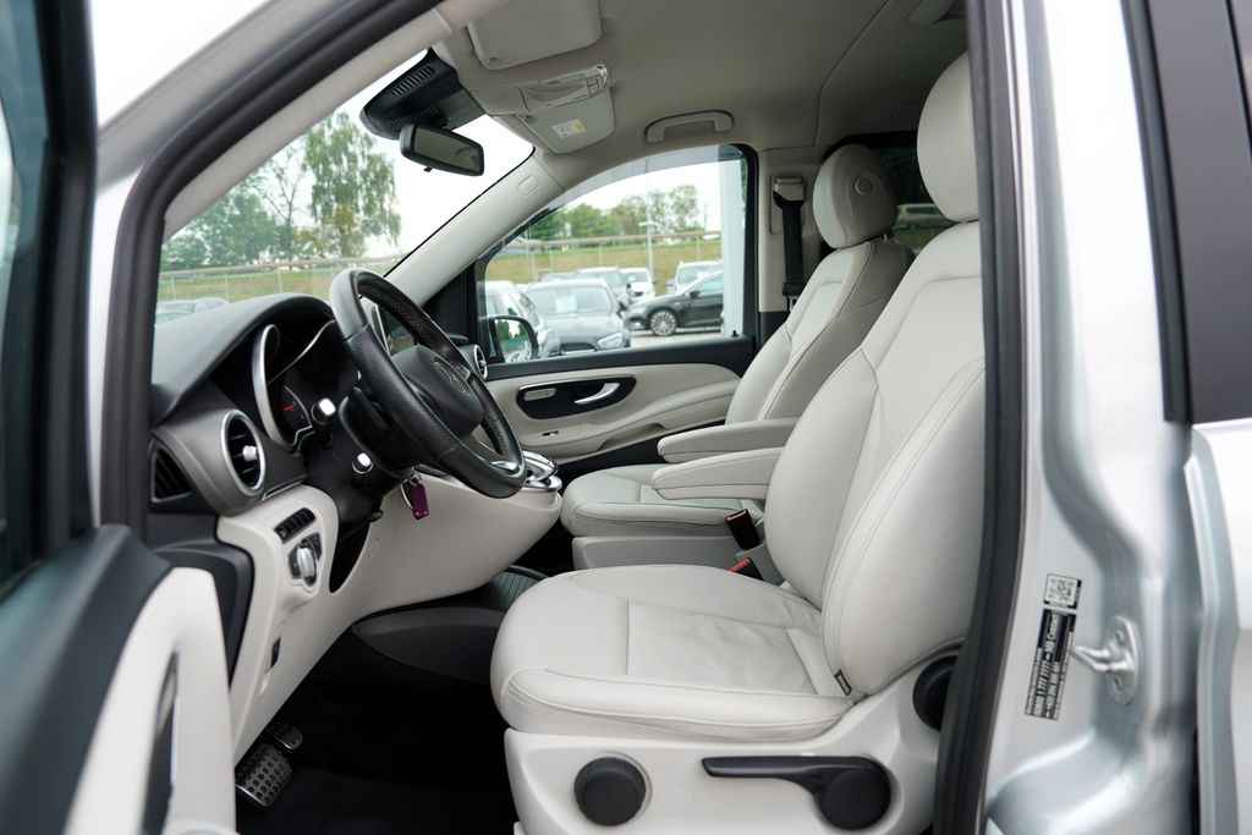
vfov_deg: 53.1
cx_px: 626
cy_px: 418
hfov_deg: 73.7
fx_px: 835
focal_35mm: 24
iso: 100
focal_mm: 24
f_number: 4
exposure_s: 1/60
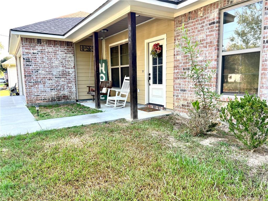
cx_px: 134
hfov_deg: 67.3
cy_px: 100
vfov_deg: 53.1
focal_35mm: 26
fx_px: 201
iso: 40
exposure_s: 1/216
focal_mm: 5.7
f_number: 1.5
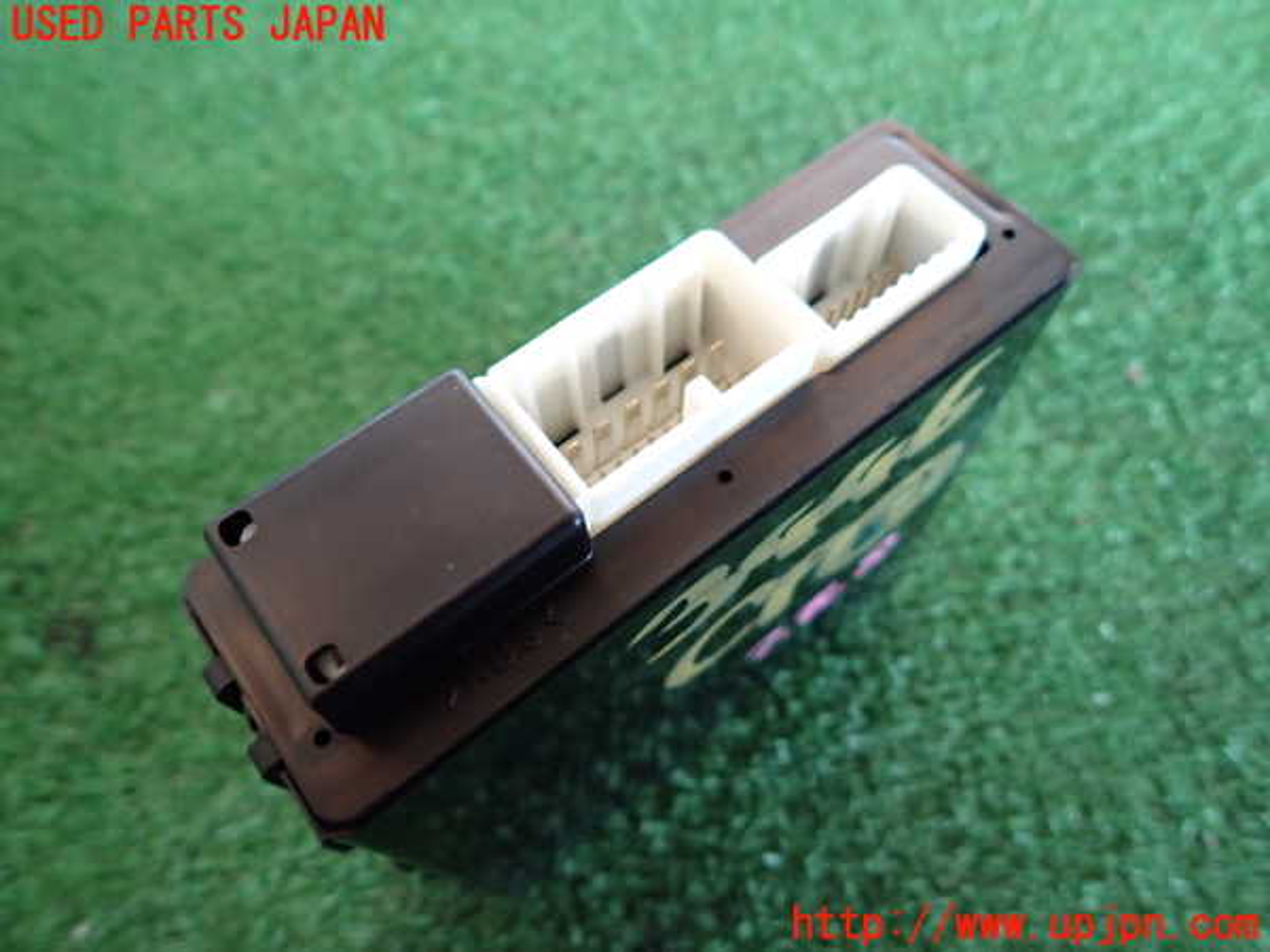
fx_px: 917
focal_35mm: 25
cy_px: 476
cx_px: 635
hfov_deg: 69.4
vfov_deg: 54.9
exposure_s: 1/30
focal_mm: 4.5
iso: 500
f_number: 2
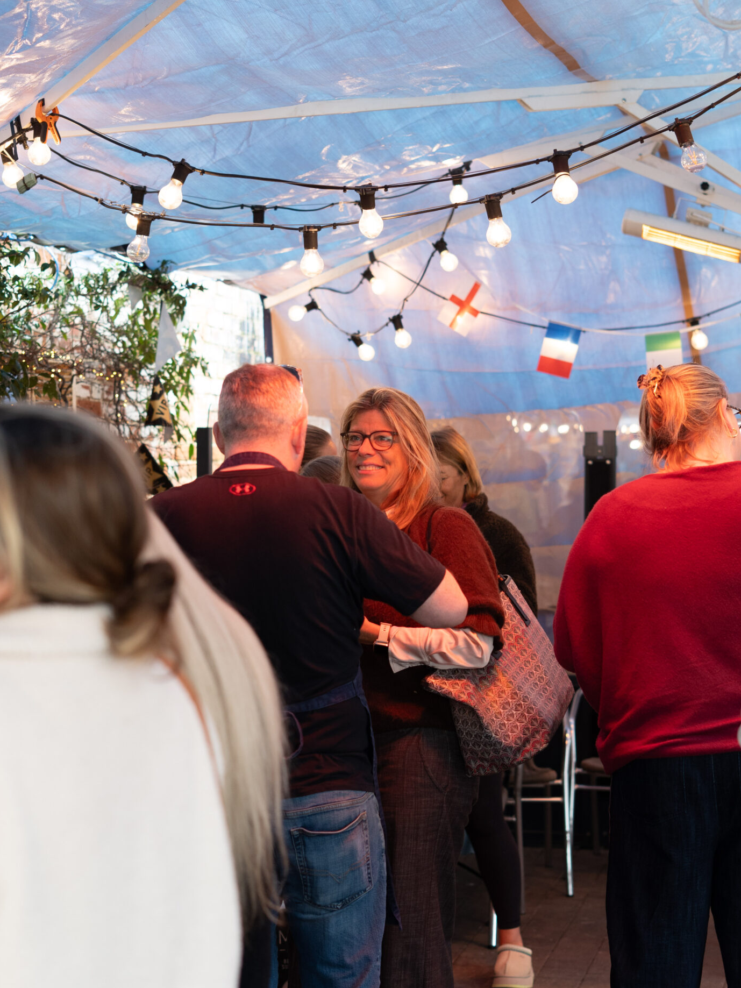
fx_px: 1912
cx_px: 389
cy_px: 480
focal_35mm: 67
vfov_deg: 29.0
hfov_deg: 21.9
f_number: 2.8
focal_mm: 50
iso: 640
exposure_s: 1/160
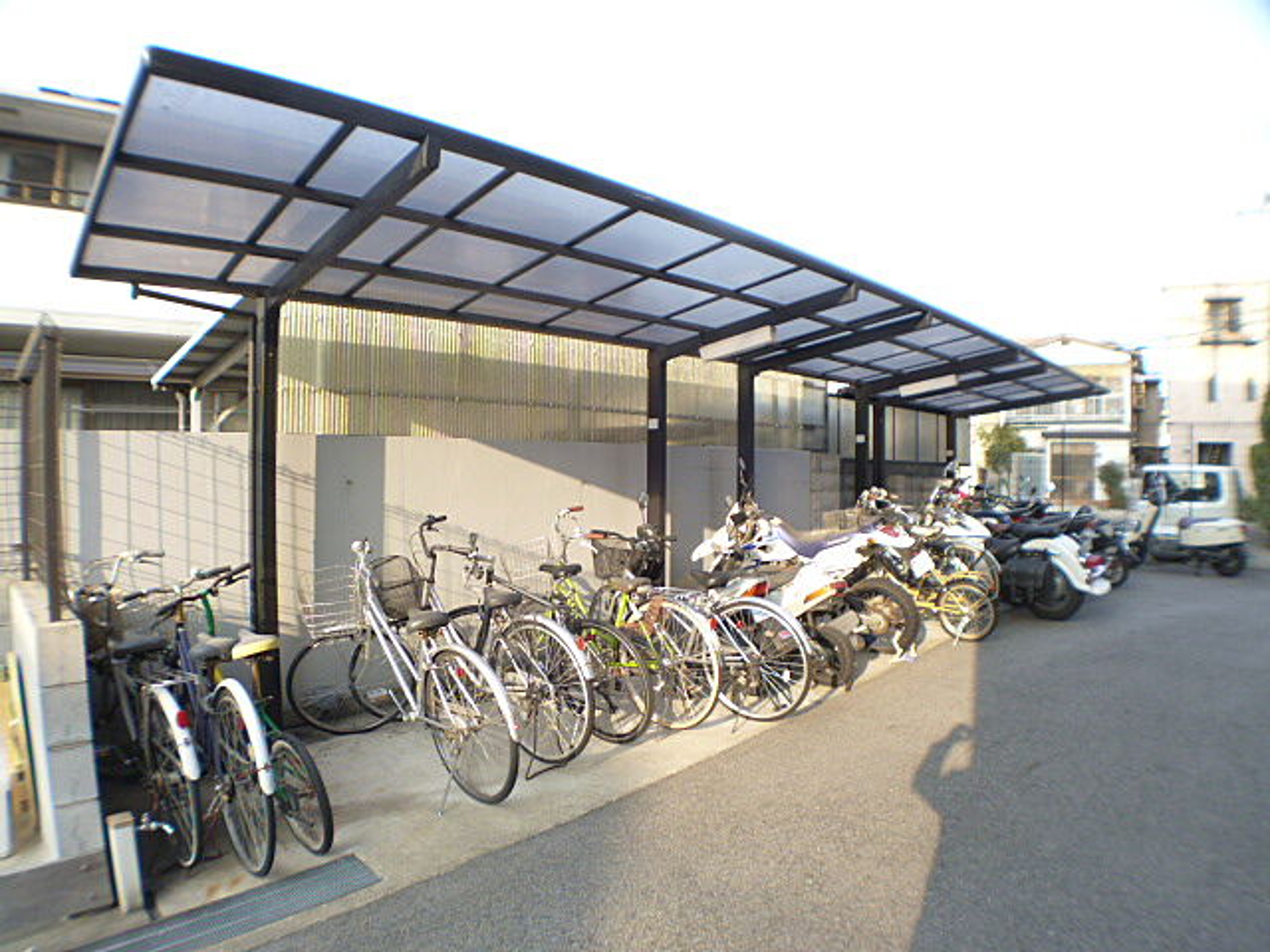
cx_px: 635
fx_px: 1174
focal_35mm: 32
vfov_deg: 44.2
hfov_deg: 56.8
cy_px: 476
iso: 160
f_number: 2.9
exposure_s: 1/125
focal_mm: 5.7
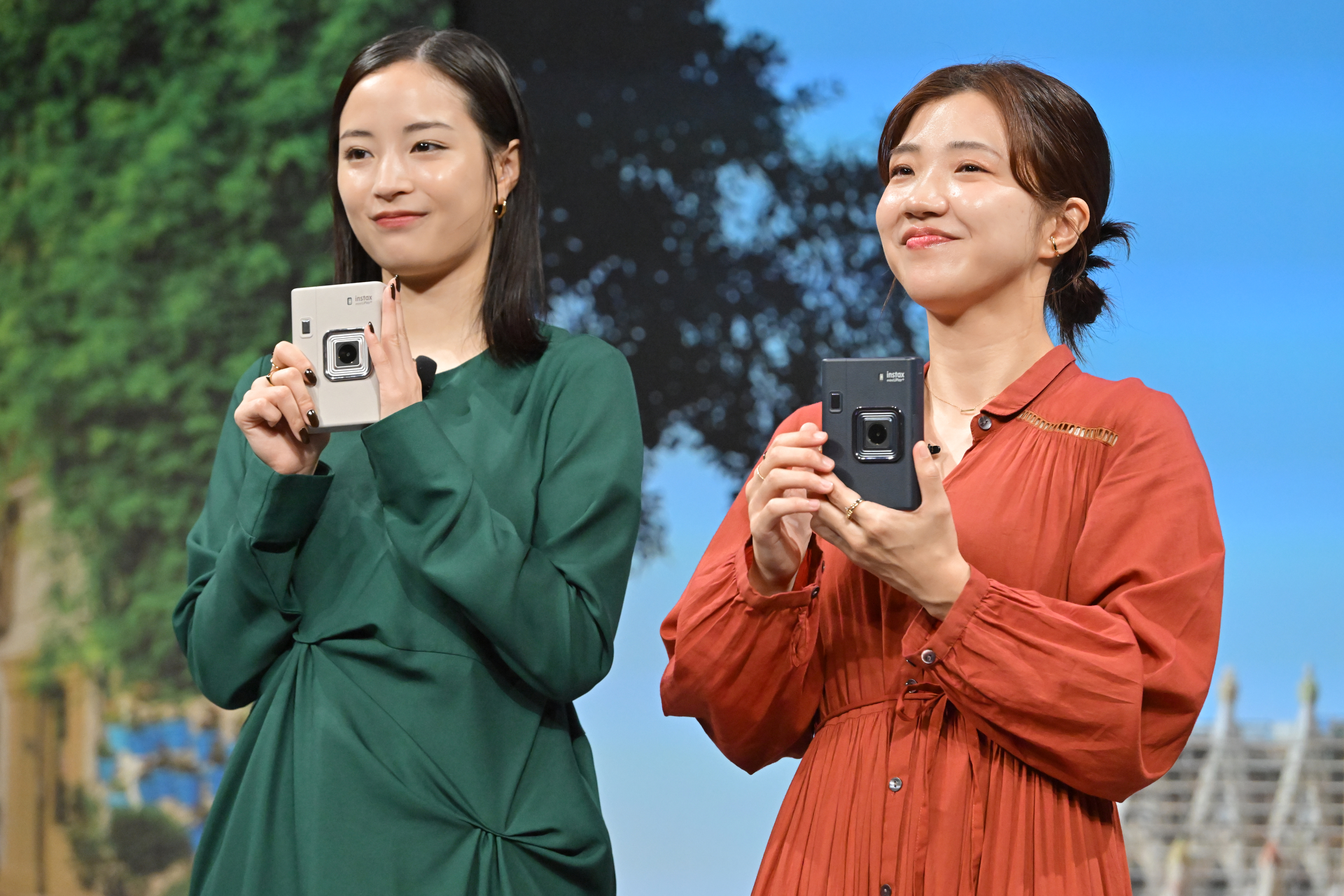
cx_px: 672
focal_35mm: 180
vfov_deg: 7.6
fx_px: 6719
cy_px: 448
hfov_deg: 11.4
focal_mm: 180
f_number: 5.6
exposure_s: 1/500
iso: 6400
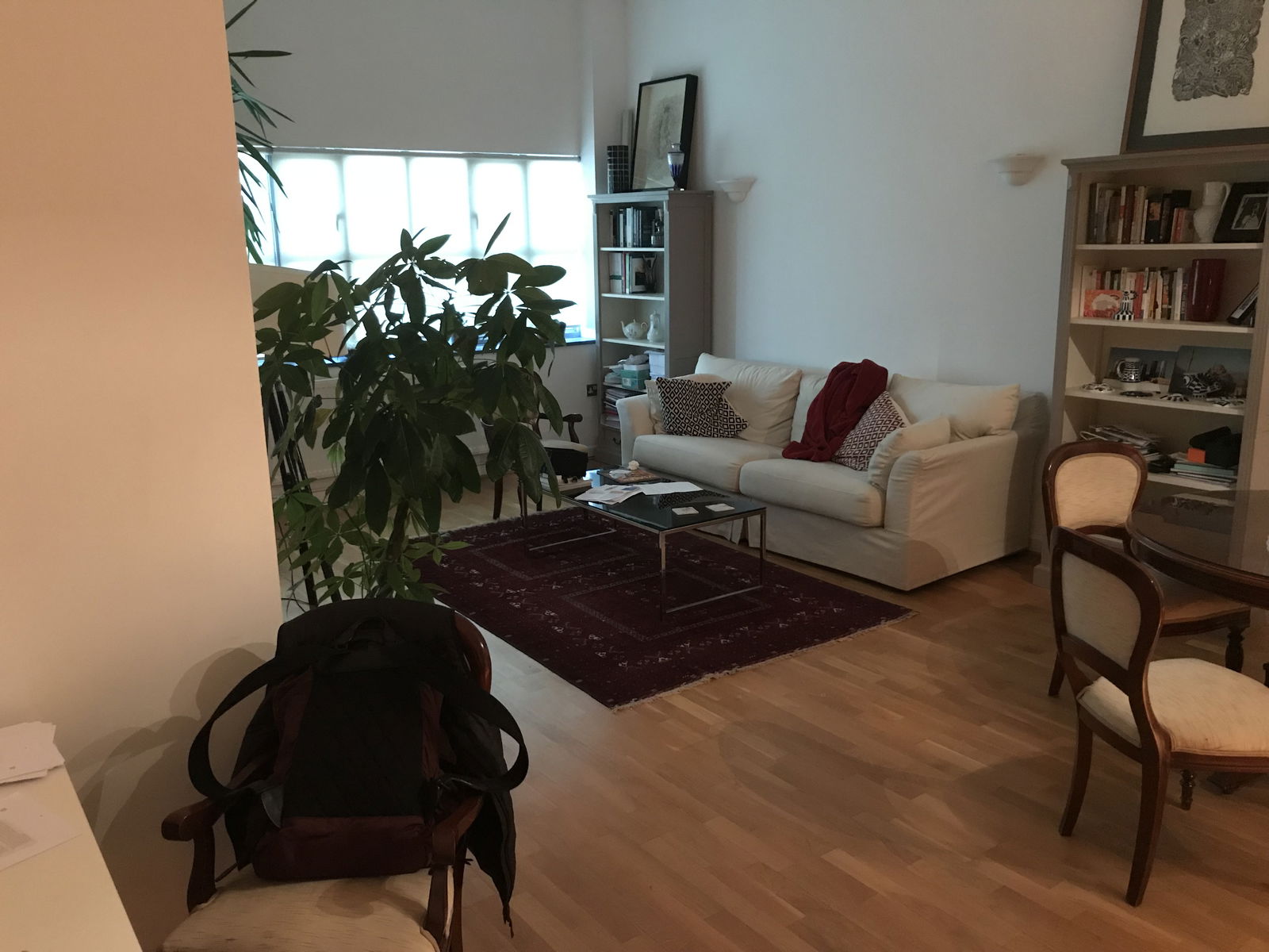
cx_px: 634
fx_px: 1026
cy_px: 476
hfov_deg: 63.4
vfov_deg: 49.7
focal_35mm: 28
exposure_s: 1/4
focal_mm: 3.99
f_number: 1.8
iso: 100
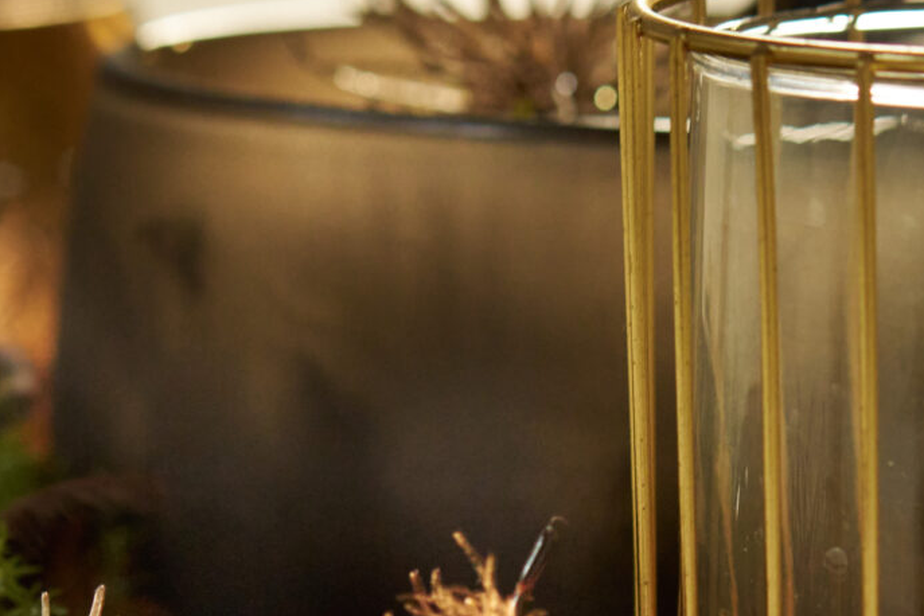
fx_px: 5261
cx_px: 578
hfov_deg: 10.0
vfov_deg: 6.6
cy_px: 861
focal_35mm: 205
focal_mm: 55
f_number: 4
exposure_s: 1/100
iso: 1250
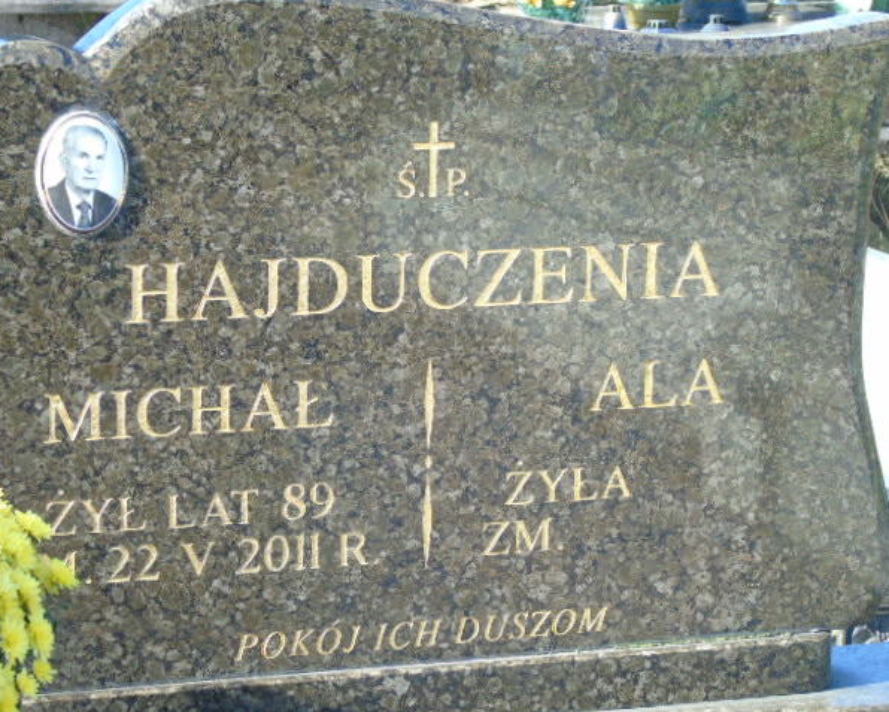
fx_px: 3421
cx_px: 418
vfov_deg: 11.9
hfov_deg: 14.8
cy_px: 357
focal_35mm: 130
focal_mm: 22
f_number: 4.6
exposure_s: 1/80
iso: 80
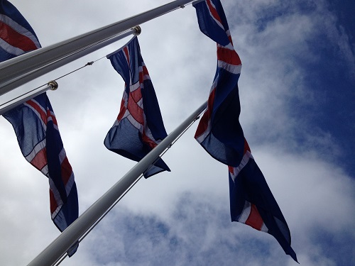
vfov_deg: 40.7
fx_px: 359
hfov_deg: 52.6
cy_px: 133
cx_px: 178
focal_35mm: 35
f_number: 2.4
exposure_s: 1/5525
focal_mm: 4.28
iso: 50
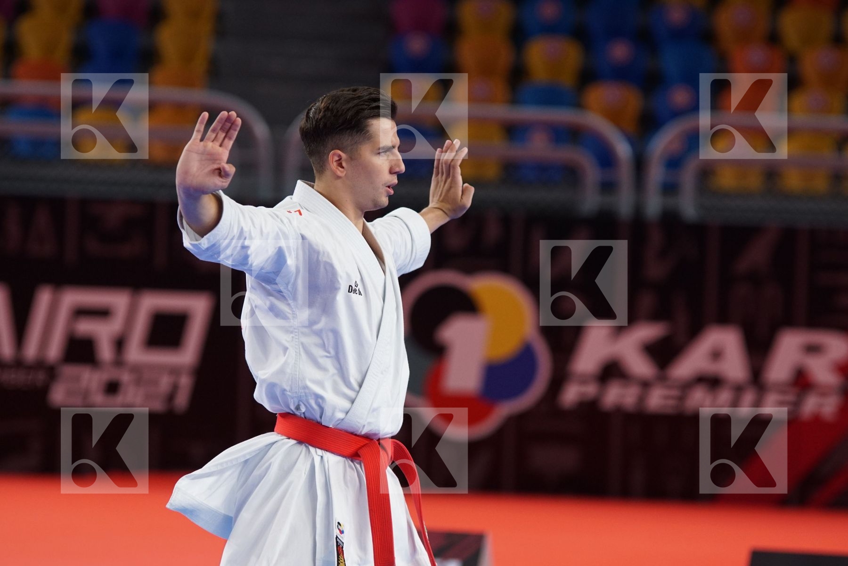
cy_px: 283
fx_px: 5653
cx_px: 424
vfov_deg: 5.7
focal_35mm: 240
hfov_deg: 8.6
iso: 800
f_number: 3.2
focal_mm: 160
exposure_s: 1/400
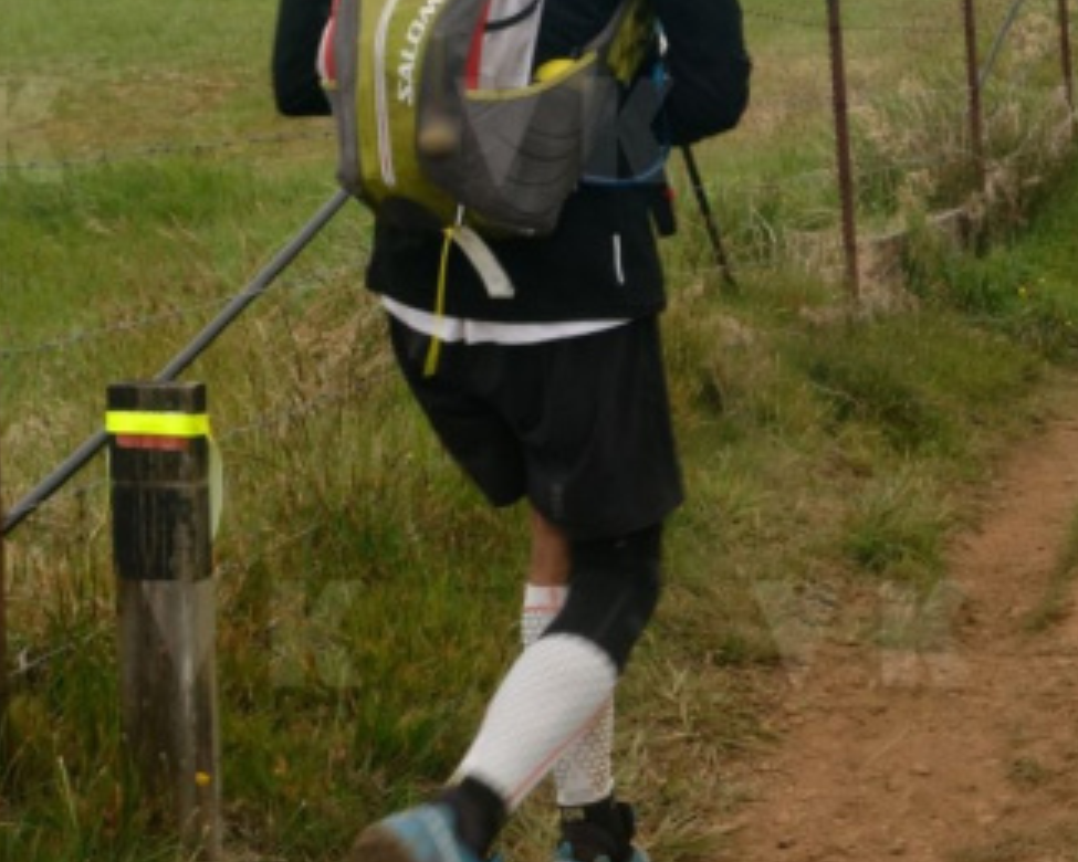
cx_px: 859
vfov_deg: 18.4
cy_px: 232
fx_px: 2648
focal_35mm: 83
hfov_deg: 22.7
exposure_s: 1/100
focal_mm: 24
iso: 200
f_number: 16
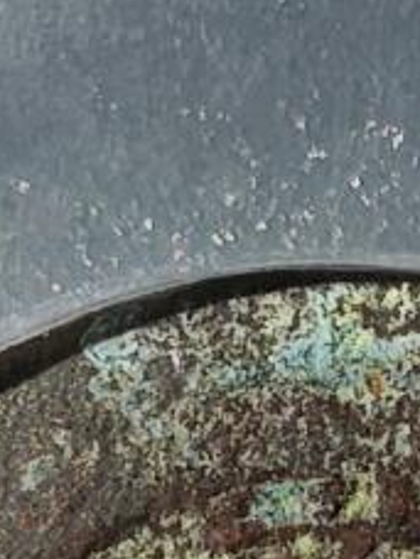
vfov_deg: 5.6
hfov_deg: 4.2
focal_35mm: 356
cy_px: 382
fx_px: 5759
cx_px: 312
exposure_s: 1/220
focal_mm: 5.85
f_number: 1.63
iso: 50
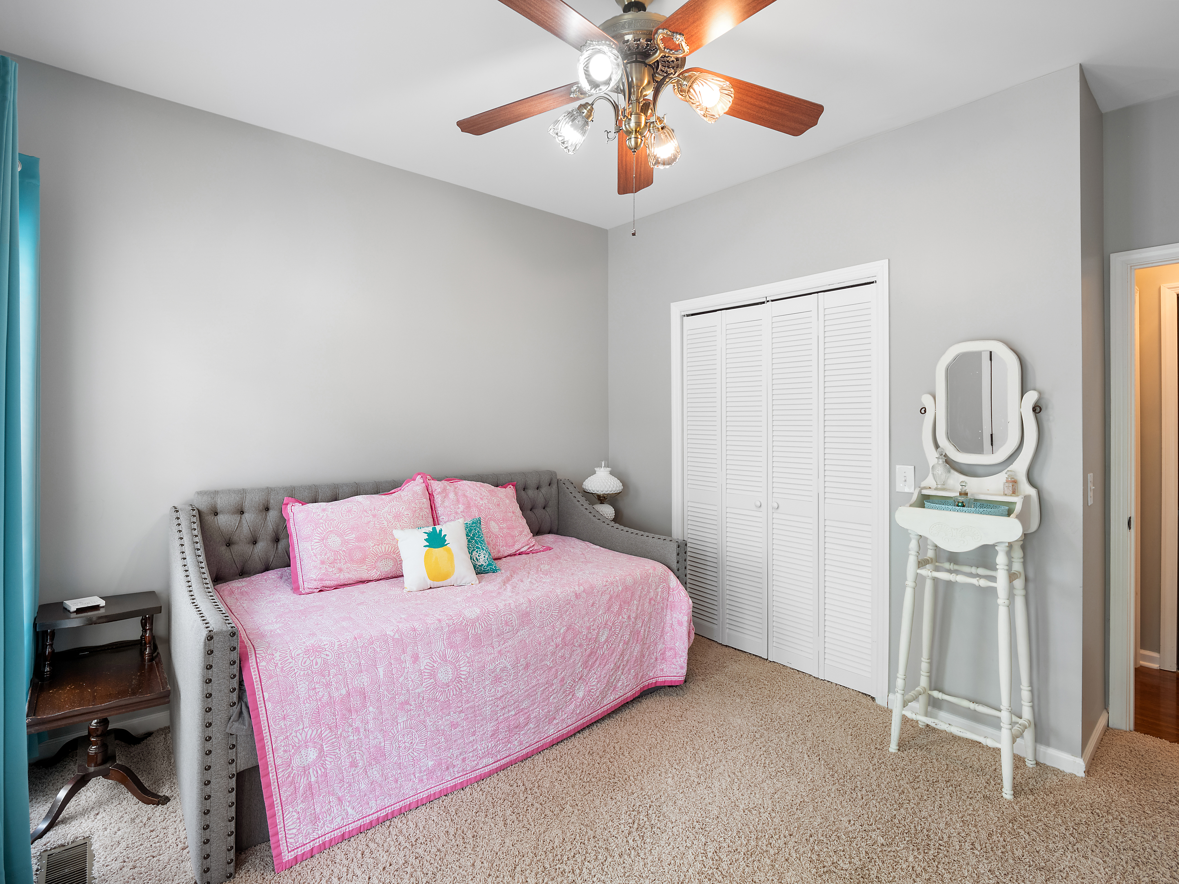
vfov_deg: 78.1
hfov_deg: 94.5
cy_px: 442
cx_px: 590
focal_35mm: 16
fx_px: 545
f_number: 5.6
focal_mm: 8
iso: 200
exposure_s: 1/6
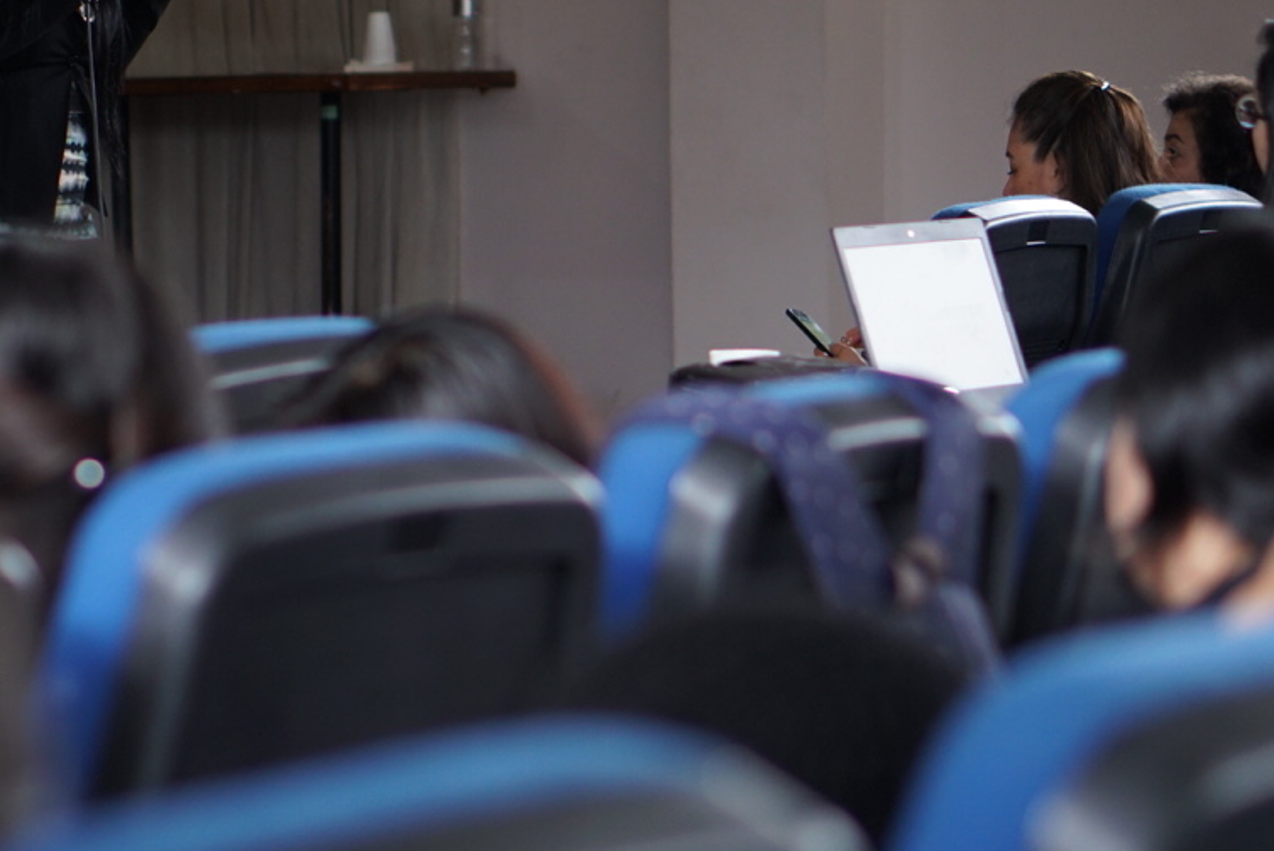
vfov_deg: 8.5
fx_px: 5701
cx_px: 188
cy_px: 411
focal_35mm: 161
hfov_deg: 12.7
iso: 400
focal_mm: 50
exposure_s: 1/125
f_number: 1.8
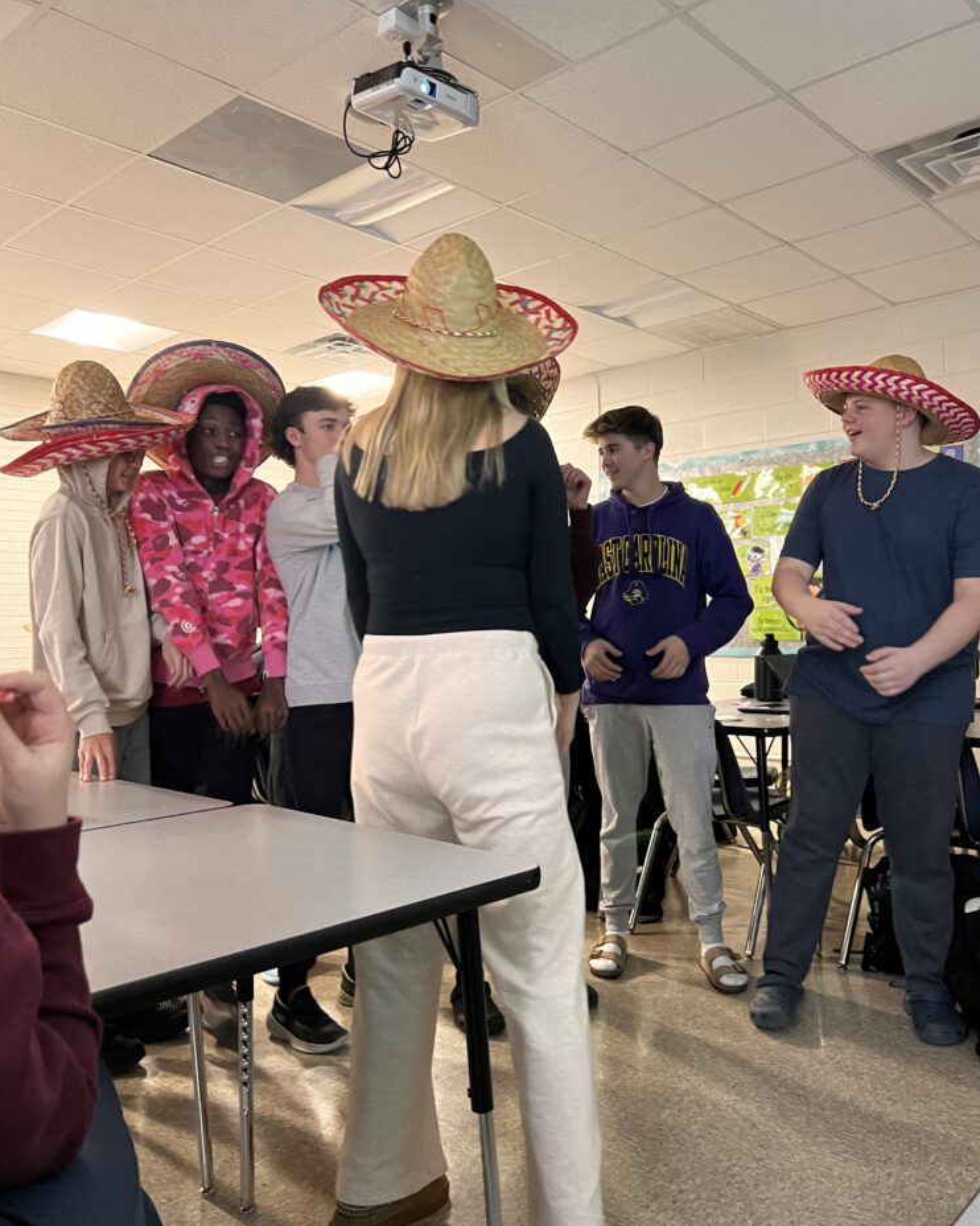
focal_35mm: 28
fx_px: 1015
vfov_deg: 62.2
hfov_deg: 51.5
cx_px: 505
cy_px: 612
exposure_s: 1/60
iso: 320
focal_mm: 5.7
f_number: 1.5
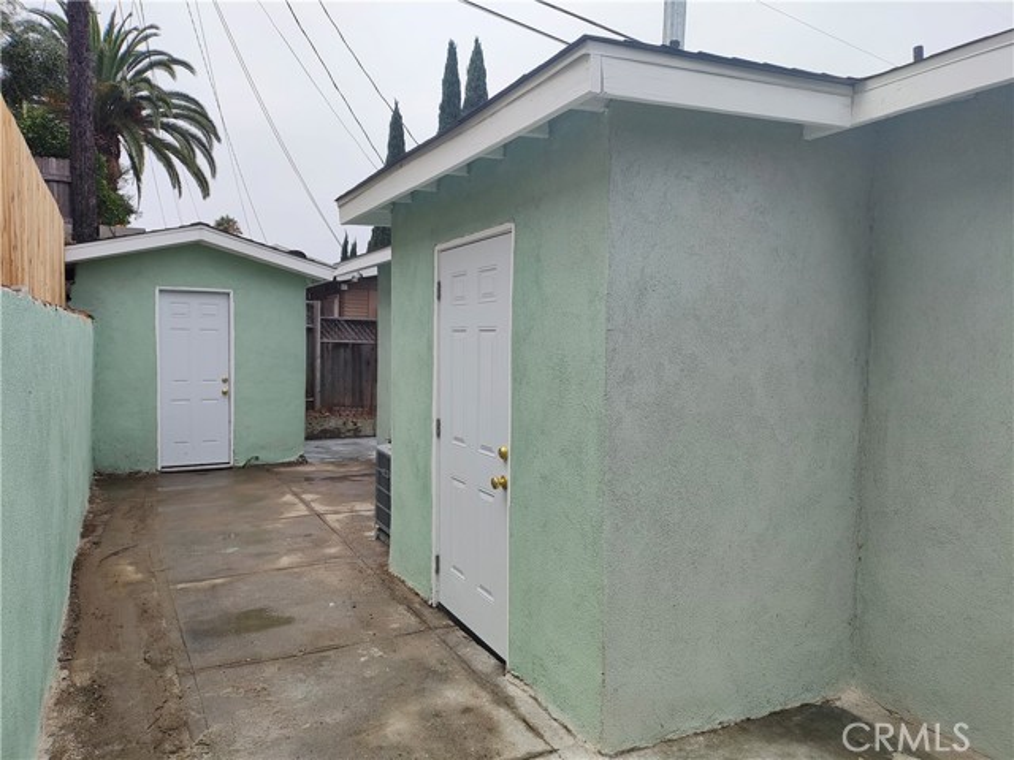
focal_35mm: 25
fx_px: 732
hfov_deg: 69.4
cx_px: 507
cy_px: 380
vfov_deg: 54.9
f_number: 1.7
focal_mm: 4.71
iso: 100
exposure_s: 1/1774
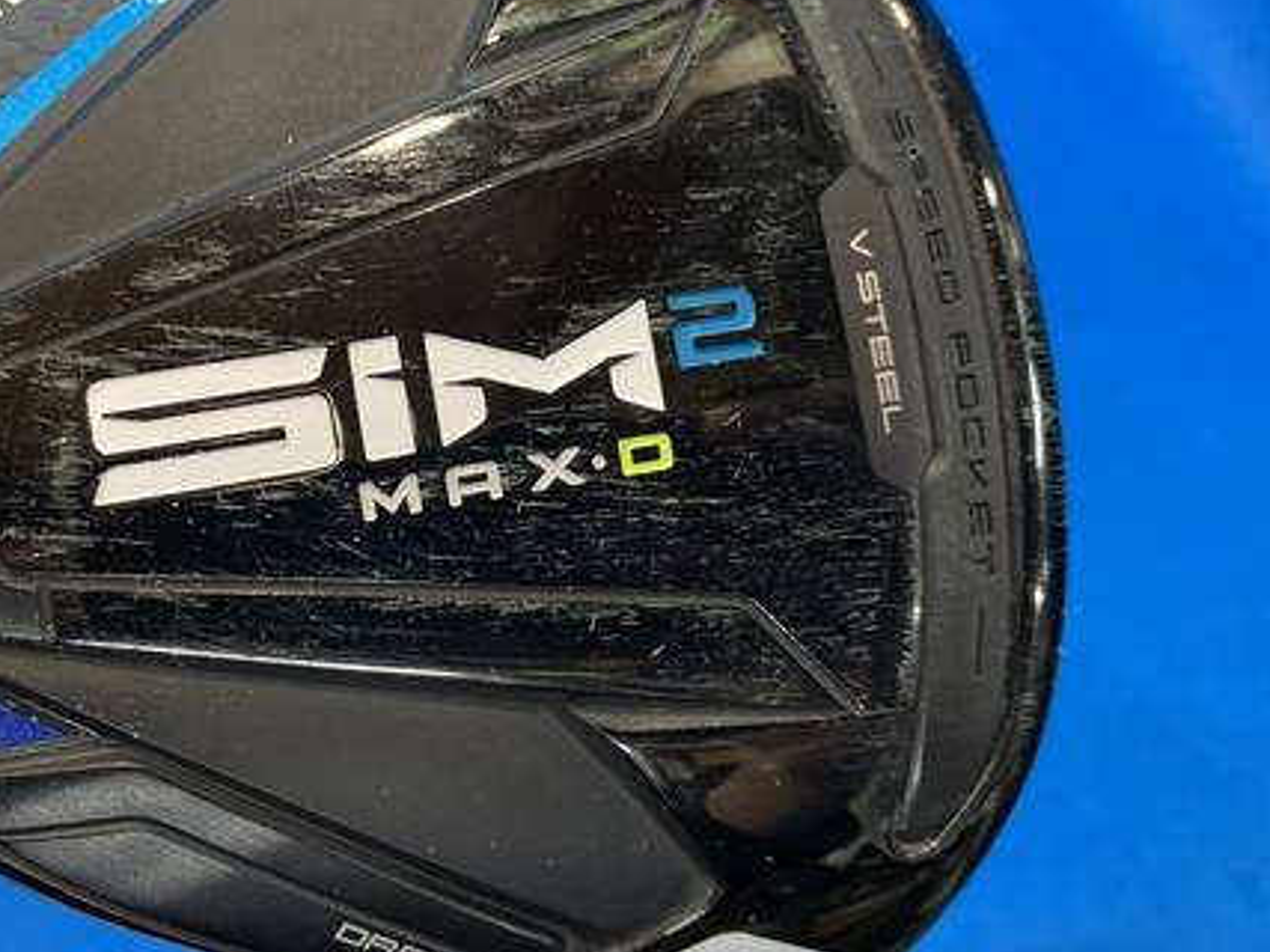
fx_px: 1430
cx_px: 419
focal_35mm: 39
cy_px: 381
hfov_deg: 47.1
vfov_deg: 36.7
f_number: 1.8
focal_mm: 4.25
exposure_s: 1/60
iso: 160
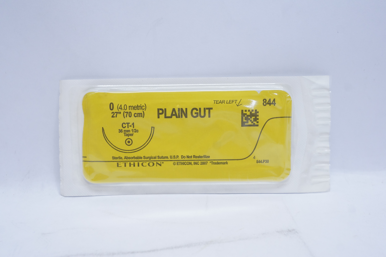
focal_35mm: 44
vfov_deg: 30.8
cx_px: 193
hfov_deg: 45.0
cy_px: 128
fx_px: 466
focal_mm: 29
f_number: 7.1
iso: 800
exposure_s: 1/50
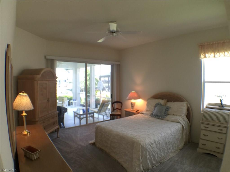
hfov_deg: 61.7
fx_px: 193
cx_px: 115
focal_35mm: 29
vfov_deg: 48.2
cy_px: 86
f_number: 2.2
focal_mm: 4.15
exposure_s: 1/30
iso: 50
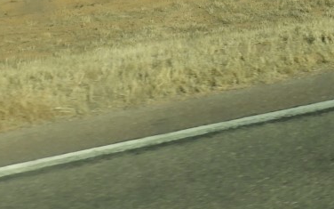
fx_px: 1220
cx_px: 194
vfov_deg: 9.2
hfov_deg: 15.6
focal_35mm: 134
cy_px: -201
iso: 100
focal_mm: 5.9
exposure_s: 1/1250
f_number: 3.6
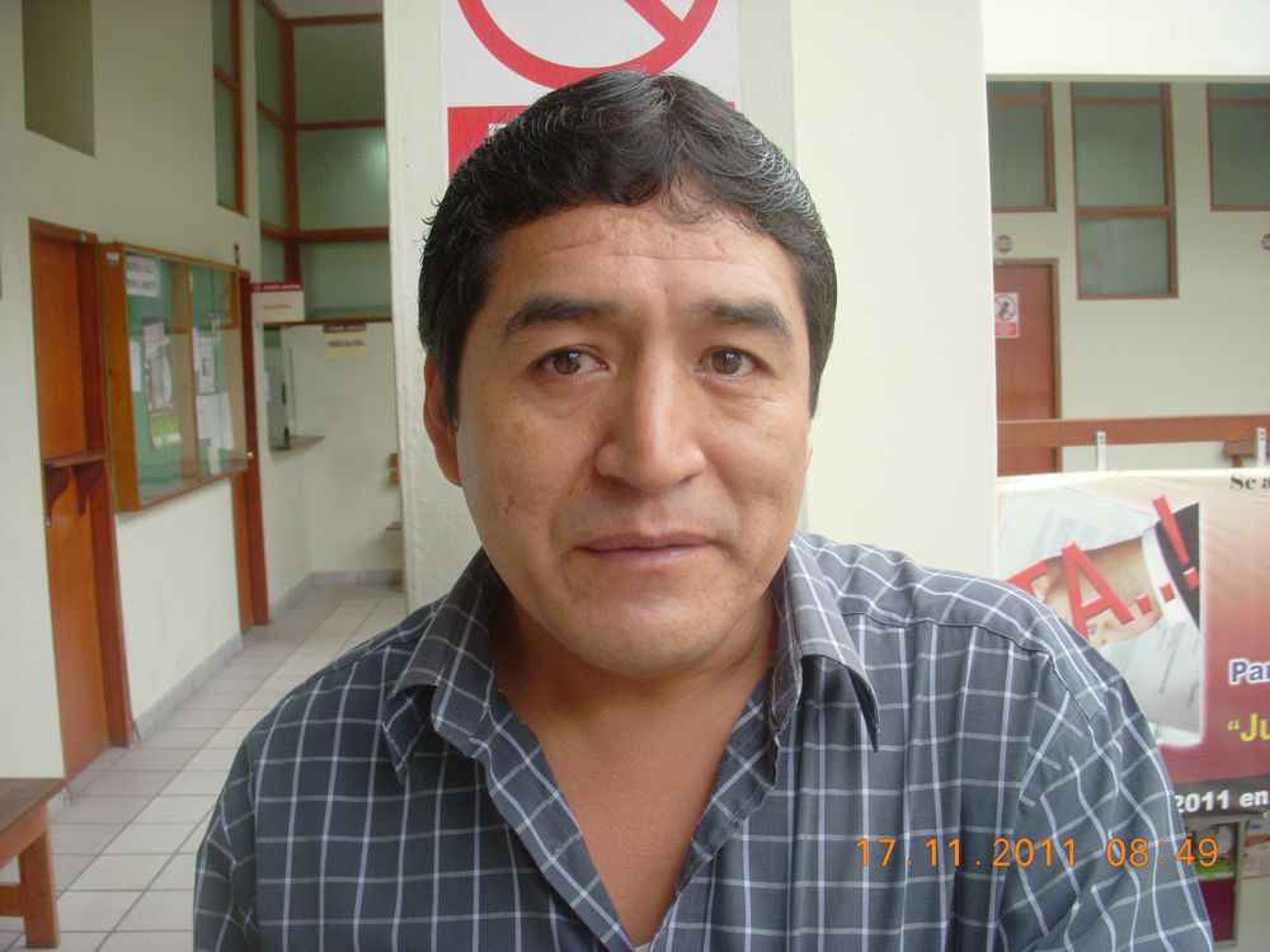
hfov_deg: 49.0
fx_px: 1394
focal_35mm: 38
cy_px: 476
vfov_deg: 37.7
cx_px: 635
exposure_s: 1/30
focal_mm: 6.3
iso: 100
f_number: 3.3
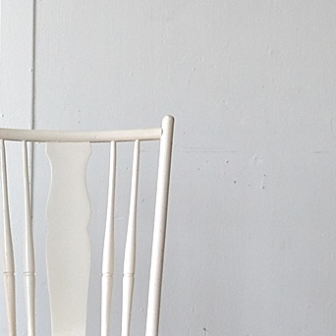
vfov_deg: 8.9
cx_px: -365
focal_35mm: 196
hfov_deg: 8.4
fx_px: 2151
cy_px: 212
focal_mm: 35
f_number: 3.5
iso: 1600
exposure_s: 1/160
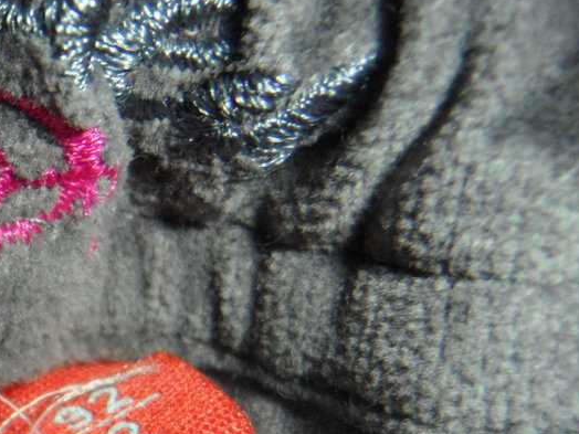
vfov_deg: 22.2
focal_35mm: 61
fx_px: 1020
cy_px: 520
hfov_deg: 27.4
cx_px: -136
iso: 100
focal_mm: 4.1
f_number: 8.2
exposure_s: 1/10
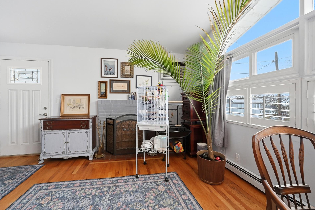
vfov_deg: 77.3
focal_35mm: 15
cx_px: 151
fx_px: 131
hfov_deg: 100.3
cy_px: 103
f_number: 16
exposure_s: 1/40
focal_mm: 14
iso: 640
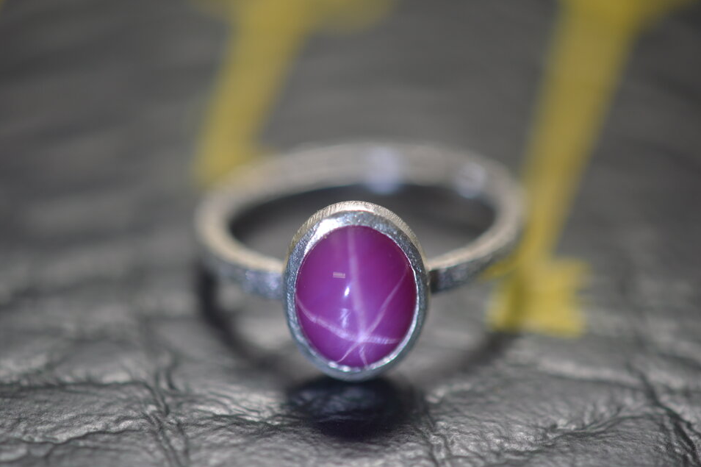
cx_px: 352
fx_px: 2501
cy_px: 235
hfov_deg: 16.0
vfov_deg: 10.7
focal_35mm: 129
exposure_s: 1/125
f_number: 4
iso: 100
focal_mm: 85
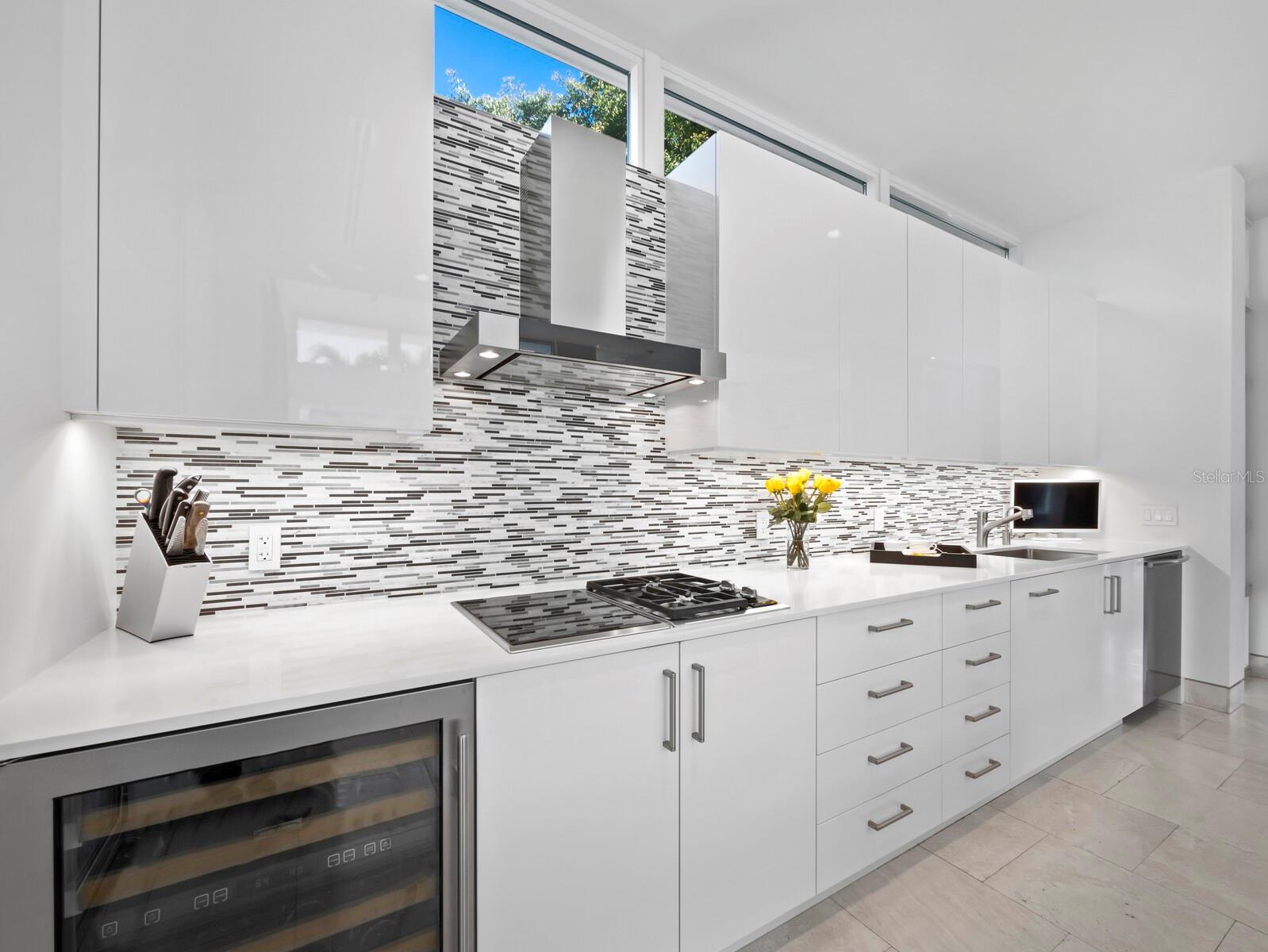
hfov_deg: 102.0
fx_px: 513
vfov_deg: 85.7
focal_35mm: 14
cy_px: 476
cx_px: 634
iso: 320
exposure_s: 1/6
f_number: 11
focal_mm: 7
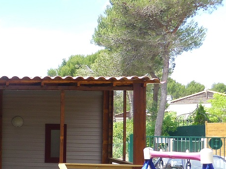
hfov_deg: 27.2
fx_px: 424
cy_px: 121
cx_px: -26
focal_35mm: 65
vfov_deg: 22.4
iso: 64
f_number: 3.9
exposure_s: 1/160
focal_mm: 5
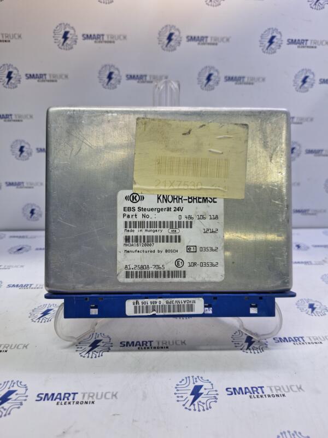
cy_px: 219
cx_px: 164
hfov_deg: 58.9
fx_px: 291
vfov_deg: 73.9
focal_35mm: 23
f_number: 1.8
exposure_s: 1/50
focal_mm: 5.54
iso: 50
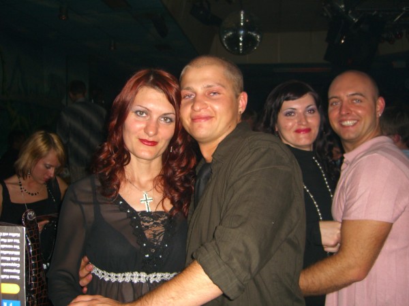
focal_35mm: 38
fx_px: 449
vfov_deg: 37.7
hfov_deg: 49.0
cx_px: 204
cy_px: 153
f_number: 2.8
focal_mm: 7.9
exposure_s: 1/60
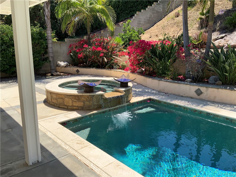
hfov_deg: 61.7
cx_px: 118
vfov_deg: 48.2
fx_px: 198
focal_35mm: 29
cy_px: 88
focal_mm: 3
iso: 16
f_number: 1.8
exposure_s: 1/1055
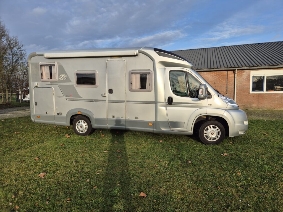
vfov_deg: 58.9
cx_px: 142
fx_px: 188
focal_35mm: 23
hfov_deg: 73.9
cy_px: 106
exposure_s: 1/1272
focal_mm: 5.4
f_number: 1.8
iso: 25
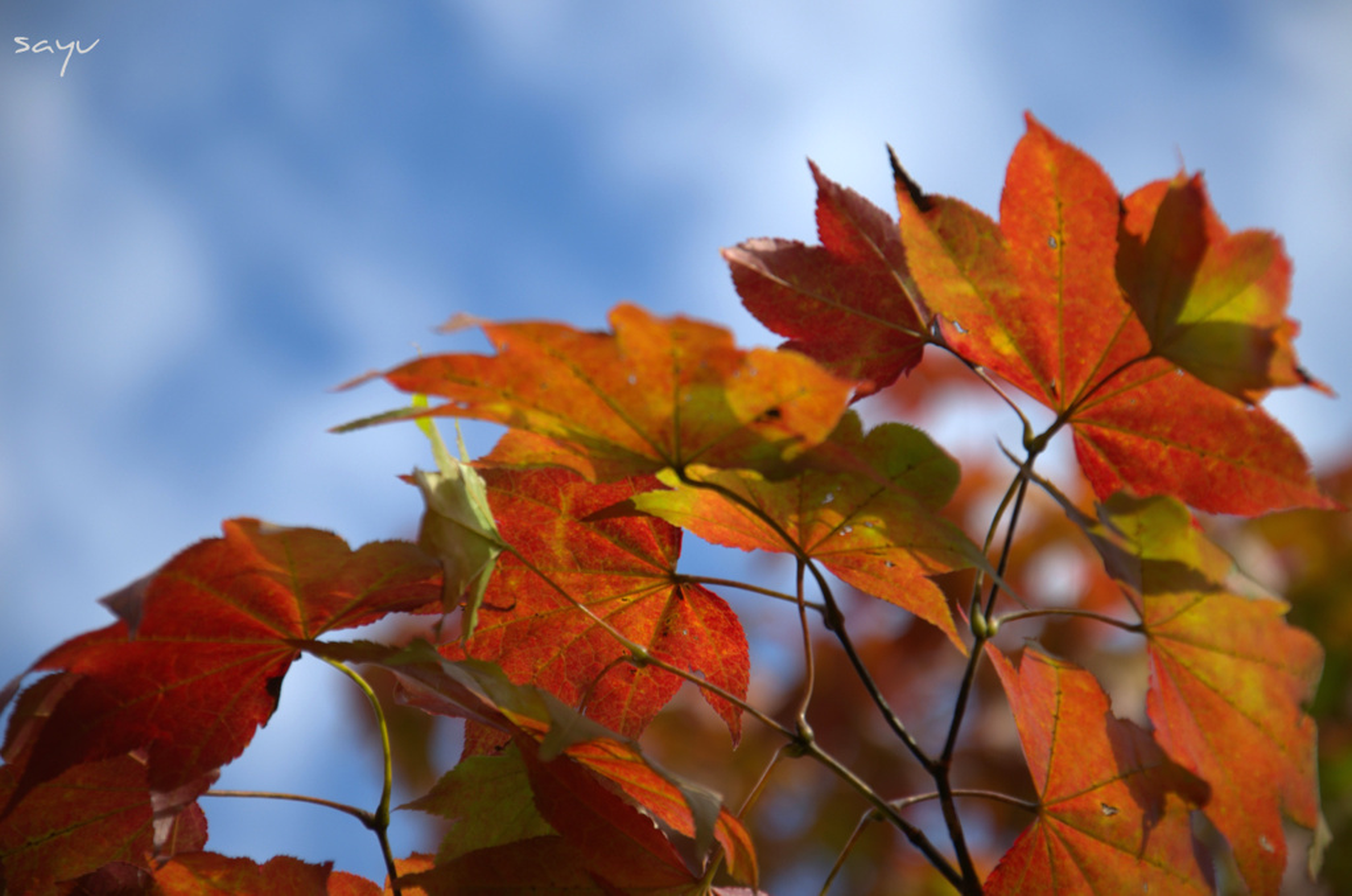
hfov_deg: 13.1
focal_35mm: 158
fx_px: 5902
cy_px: 448
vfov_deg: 8.7
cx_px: 676
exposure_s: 1/180
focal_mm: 105
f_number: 5.6
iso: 100
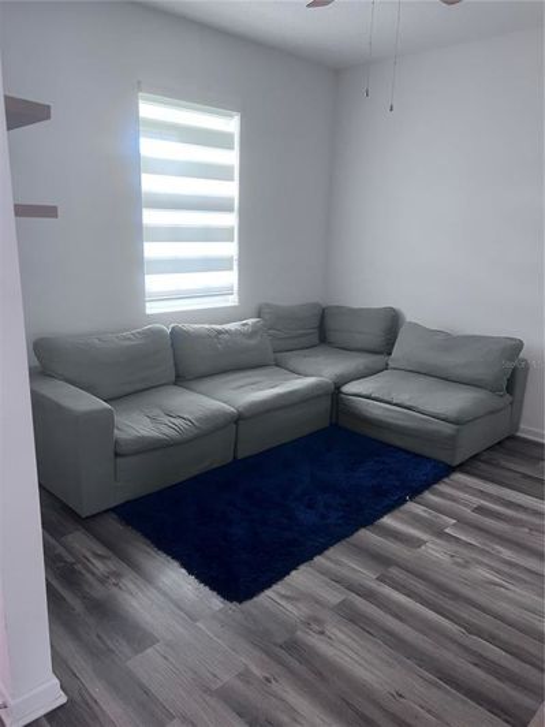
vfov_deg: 67.3
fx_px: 546
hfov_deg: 53.1
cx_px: 272
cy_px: 364
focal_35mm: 26
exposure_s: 1/60
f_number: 1.5
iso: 250
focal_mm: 5.7
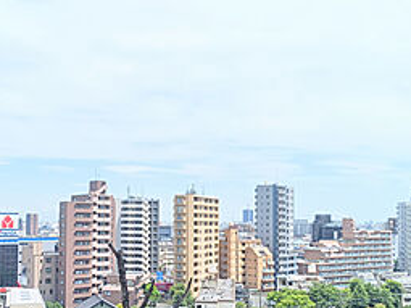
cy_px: 206
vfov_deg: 30.6
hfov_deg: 40.2
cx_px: 158
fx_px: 558
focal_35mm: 47
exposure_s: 1/973
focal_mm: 4.7
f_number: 1.7
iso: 64
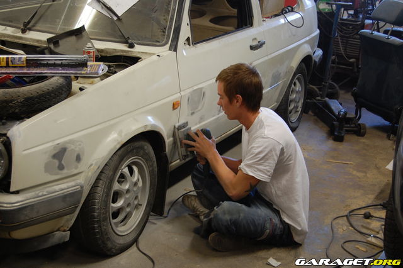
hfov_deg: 31.9
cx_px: 202
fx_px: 705
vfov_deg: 21.5
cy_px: 134
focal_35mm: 63
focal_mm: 42
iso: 500
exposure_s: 1/30
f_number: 5.3
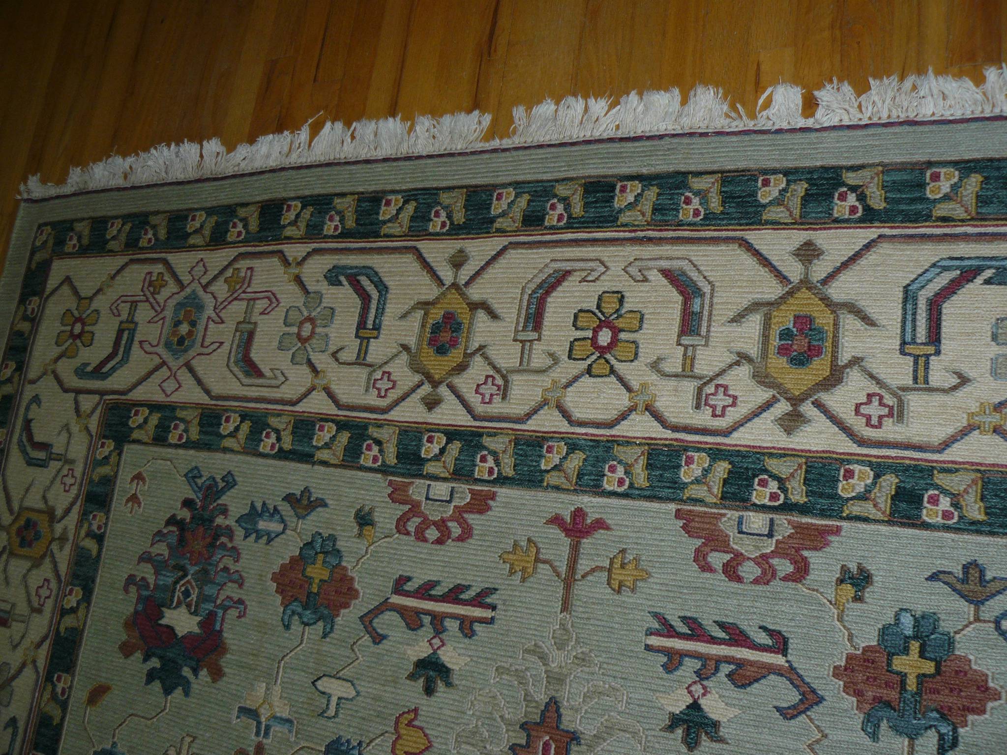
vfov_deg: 39.7
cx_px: 504
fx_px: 1047
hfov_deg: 51.4
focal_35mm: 36
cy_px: 378
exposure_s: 1/20
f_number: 2.8
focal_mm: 6
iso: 100
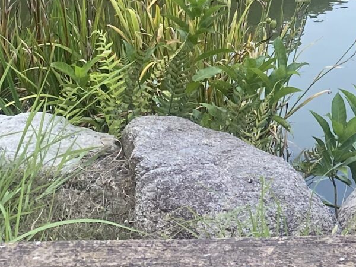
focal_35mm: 111
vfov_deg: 12.3
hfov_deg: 16.6
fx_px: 1142
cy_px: -202
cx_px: 475
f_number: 1.8
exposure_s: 1/122
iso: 50
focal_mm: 4.25
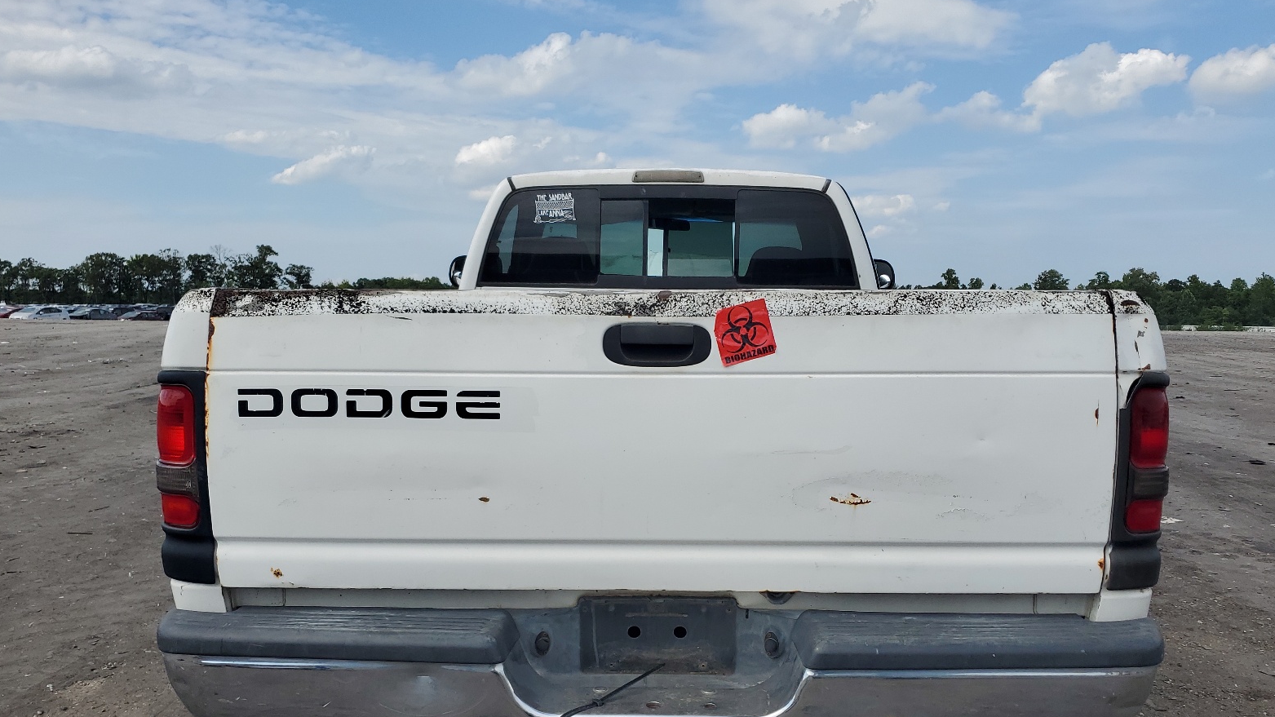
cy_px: 472
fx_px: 980
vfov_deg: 39.7
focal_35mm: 29
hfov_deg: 66.1
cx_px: 641
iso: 50
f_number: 1.5
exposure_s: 1/5000
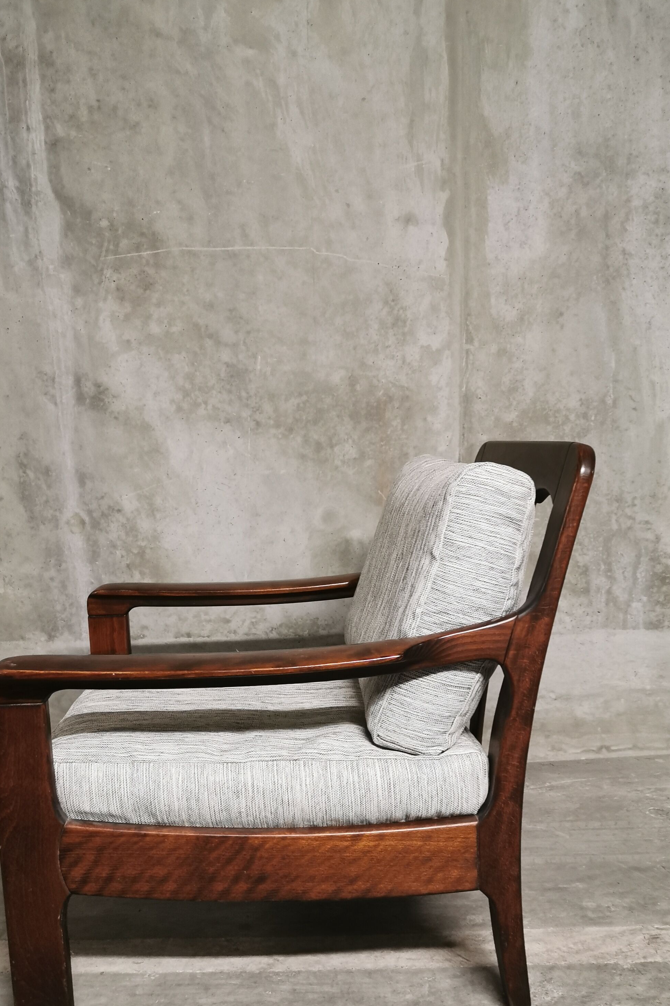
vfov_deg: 54.1
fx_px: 977
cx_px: 291
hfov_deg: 37.8
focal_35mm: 35
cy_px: 596
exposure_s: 1/33.3
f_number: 1.8
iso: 320
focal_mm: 5.58
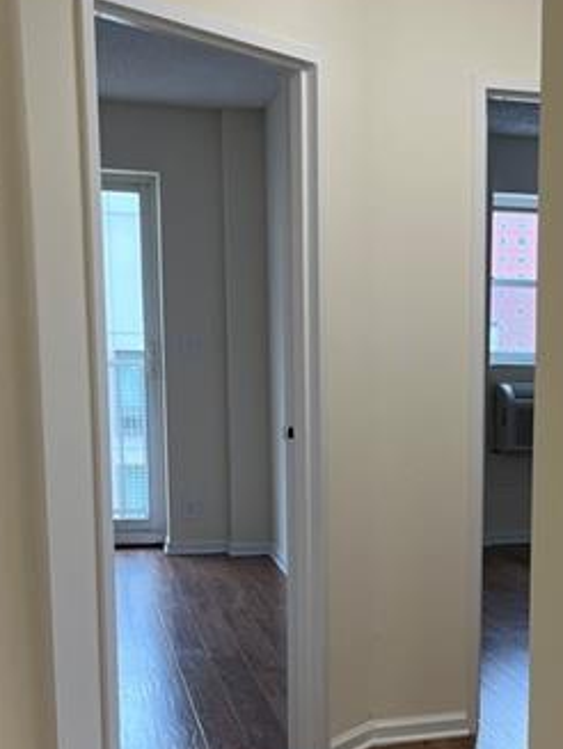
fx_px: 1320
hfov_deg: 23.0
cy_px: 591
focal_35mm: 61
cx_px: 570
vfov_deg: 30.9
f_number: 1.6
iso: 100
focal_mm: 5.1
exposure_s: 1/120
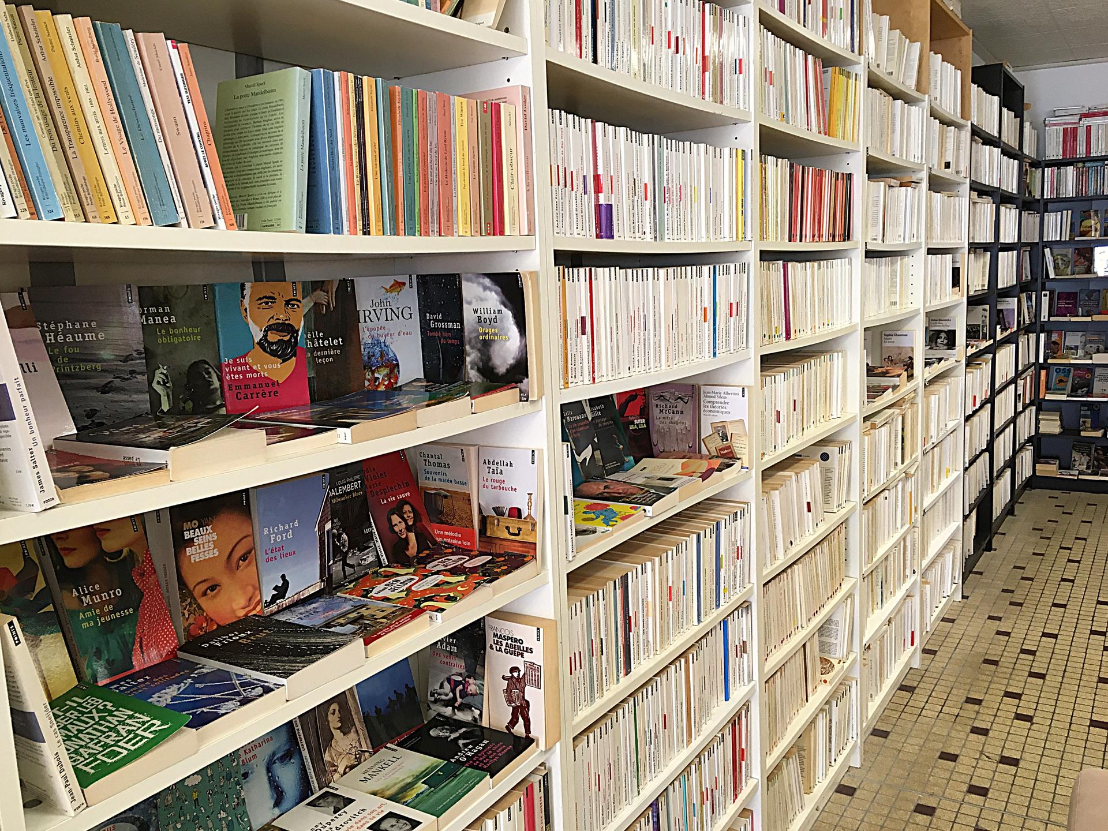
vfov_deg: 48.2
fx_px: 928
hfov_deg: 61.7
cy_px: 416
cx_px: 554
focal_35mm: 29
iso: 80
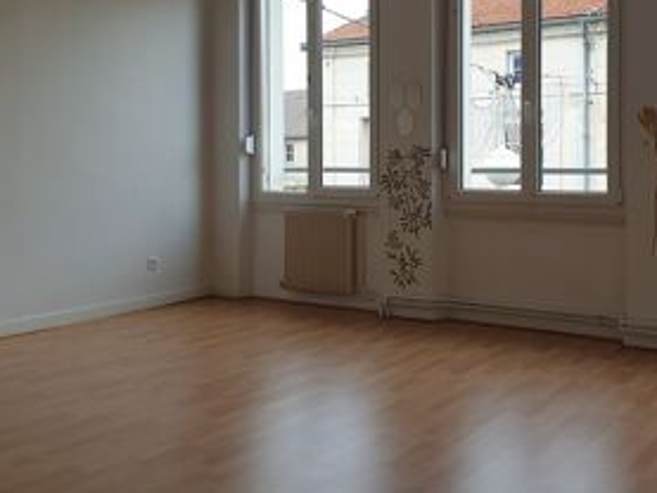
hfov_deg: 41.7
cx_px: 413
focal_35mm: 45
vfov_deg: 31.9
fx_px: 854
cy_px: 152
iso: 80
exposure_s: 1/100
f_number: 2.4
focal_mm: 4.3
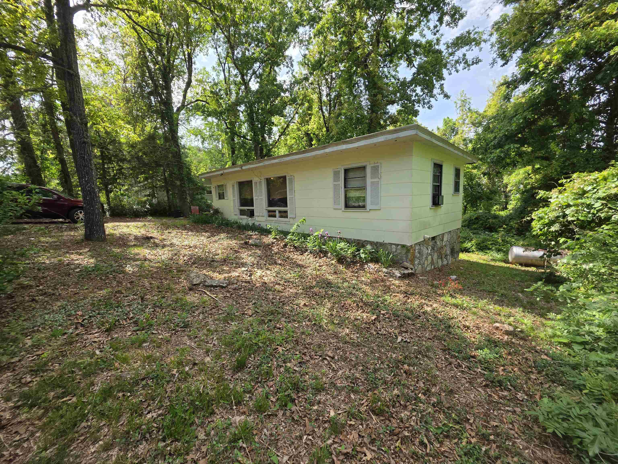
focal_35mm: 13
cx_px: 309
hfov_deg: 106.2
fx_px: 232
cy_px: 232
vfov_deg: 89.9
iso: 40
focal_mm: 2.2
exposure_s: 1/763
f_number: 1.9
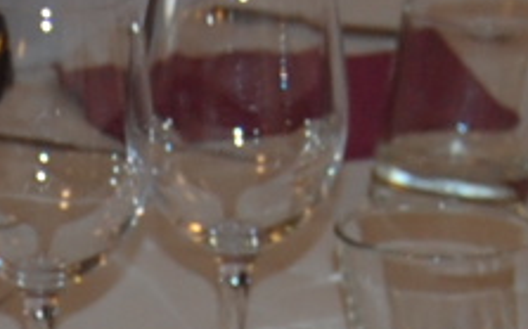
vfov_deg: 3.7
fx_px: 5033
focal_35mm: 350
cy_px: 753
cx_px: -234
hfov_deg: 5.9
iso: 400
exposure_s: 1/60
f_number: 4.5
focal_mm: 34
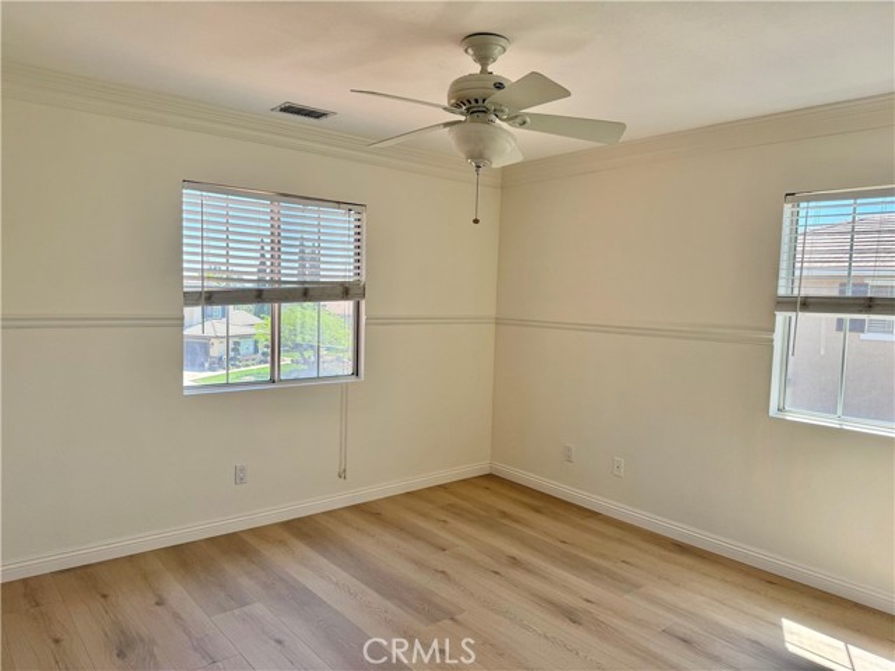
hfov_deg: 71.6
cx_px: 448
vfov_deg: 56.8
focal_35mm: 24
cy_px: 336
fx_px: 621
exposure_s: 1/715
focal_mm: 6.76
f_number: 1.78
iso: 100
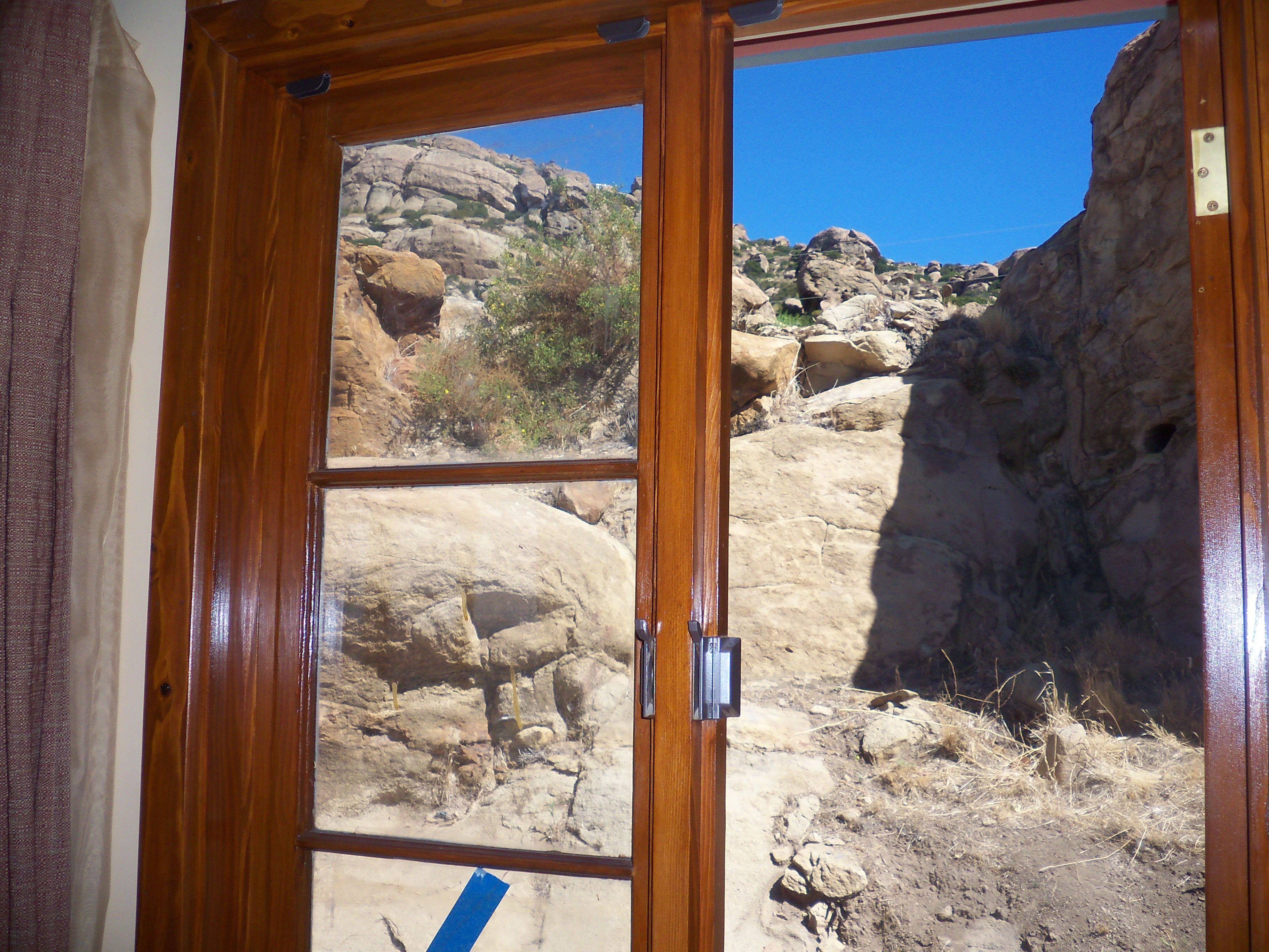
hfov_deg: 49.0
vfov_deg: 37.7
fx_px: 1393
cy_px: 476
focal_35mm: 38
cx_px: 634
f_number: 3.5
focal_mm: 6.3
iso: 80
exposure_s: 1/640
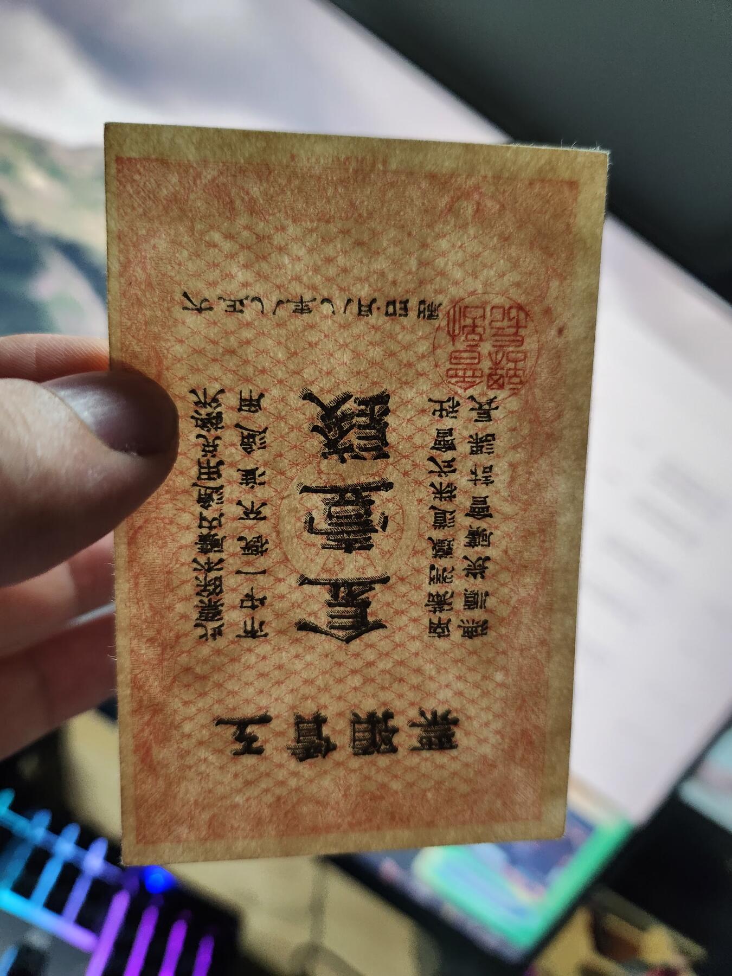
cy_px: 488
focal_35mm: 23
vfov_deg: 73.9
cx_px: 366
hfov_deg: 58.9
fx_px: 648
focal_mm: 5.4
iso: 500
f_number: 1.8
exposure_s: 1/100
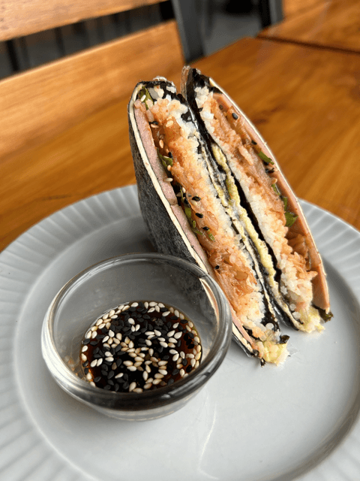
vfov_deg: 67.3
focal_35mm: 26
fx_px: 361
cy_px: 240
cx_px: 180
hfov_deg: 53.1
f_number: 1.5
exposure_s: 1/100
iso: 80
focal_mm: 5.7
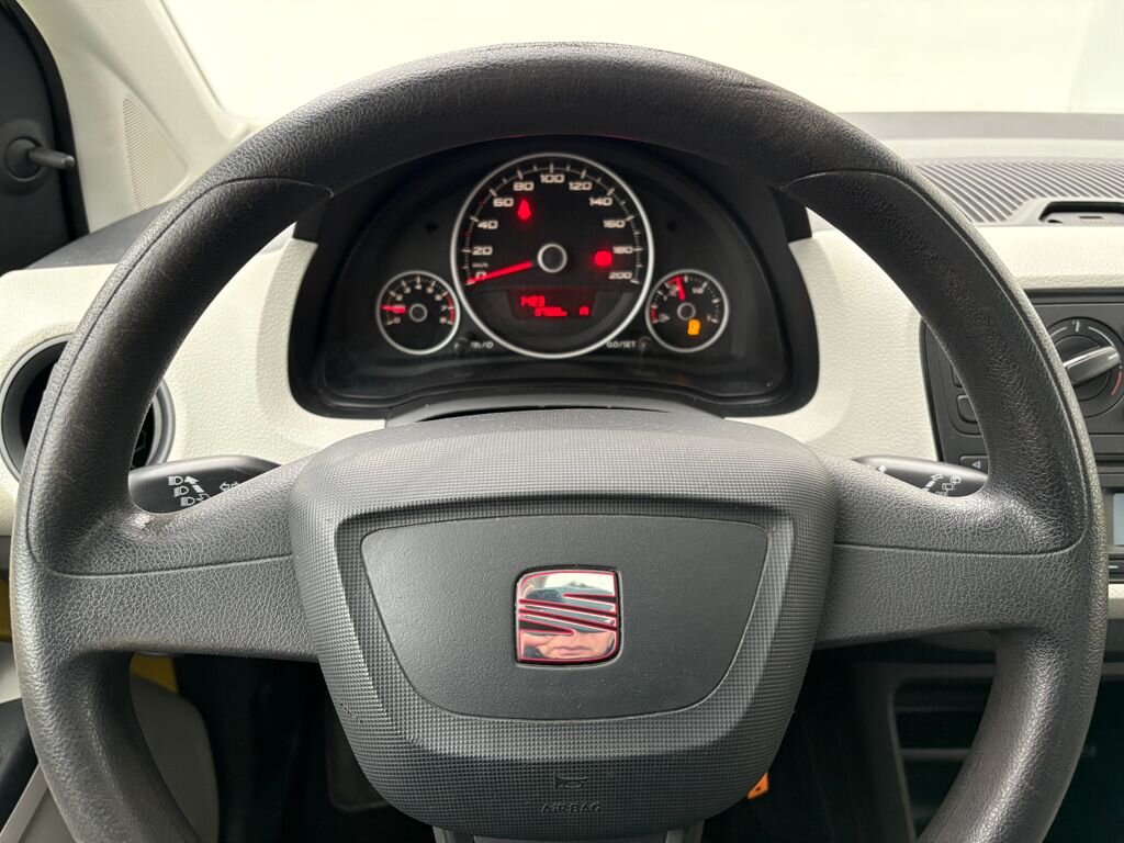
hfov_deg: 67.3
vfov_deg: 53.1
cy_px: 422
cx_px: 562
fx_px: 844
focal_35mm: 26
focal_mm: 5.96
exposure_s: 1/60
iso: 200
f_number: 1.6
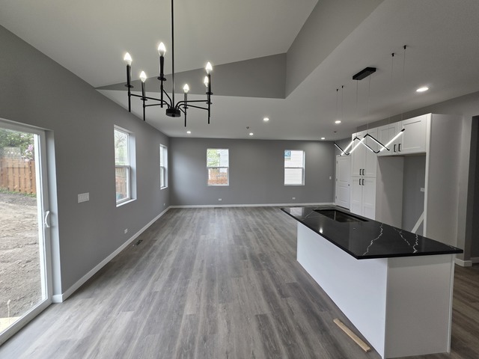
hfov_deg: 106.2
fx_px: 180
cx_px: 240
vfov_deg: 89.9
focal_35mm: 13
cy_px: 180
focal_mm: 2.2
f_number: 1.9
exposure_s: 1/120
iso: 80
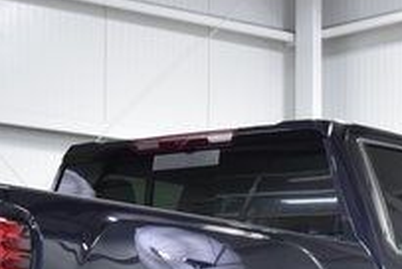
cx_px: 156
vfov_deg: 8.9
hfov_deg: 13.6
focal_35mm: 151
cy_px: 401
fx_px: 1689
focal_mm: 32
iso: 1600
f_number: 5
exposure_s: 1/60
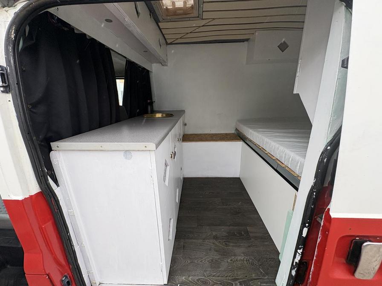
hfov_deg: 102.1
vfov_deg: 85.7
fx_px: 154
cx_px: 191
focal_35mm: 14
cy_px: 143
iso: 64
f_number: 2.2
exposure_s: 1/135
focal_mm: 2.22
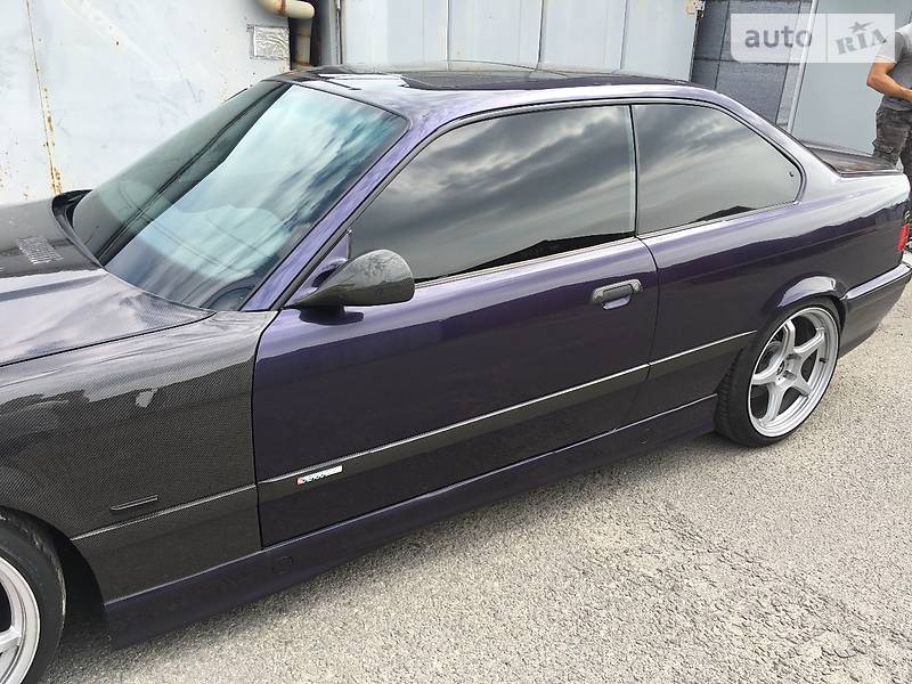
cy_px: 342
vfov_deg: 48.2
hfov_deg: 61.7
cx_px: 456
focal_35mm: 29
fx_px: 764
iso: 25
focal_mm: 4.2
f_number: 2.2
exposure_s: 1/478
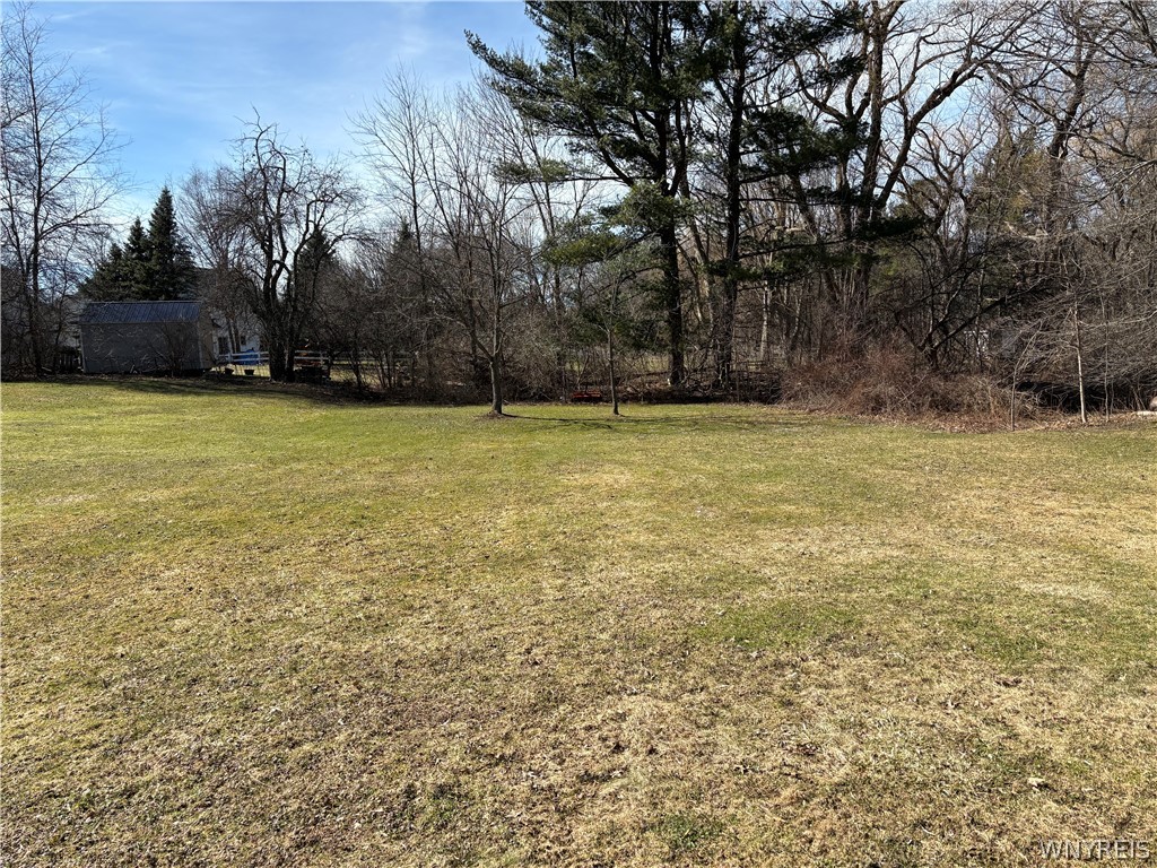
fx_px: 869
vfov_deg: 53.1
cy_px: 434
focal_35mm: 26
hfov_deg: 67.3
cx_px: 578
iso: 50
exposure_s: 1/2747
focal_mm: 5.96
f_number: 1.6
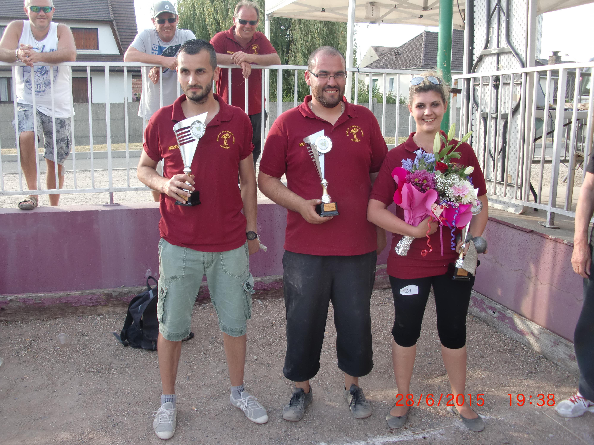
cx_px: 297
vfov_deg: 39.7
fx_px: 618
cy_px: 222
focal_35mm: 36
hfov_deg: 51.4
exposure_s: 1/125
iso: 64
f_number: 2.8
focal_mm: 6.3
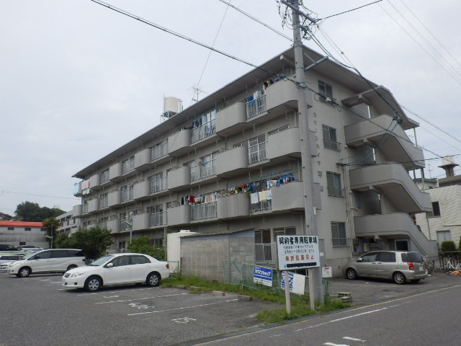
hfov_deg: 60.0
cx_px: 230
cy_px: 173
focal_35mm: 30
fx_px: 400
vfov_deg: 46.8
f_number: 8.8
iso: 80
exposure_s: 1/160
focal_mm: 5.3
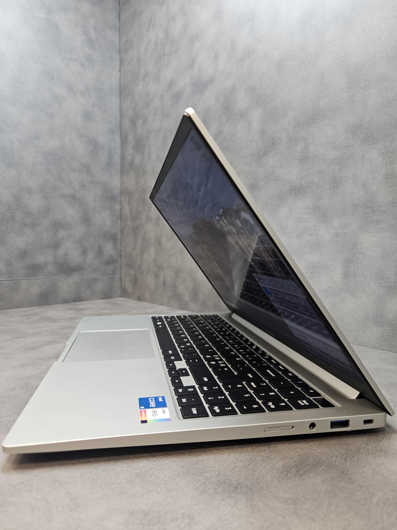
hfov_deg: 58.9
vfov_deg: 73.9
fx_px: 352
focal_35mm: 23
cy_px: 265
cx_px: 198
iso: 160
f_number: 1.8
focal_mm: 5.4
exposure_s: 1/100
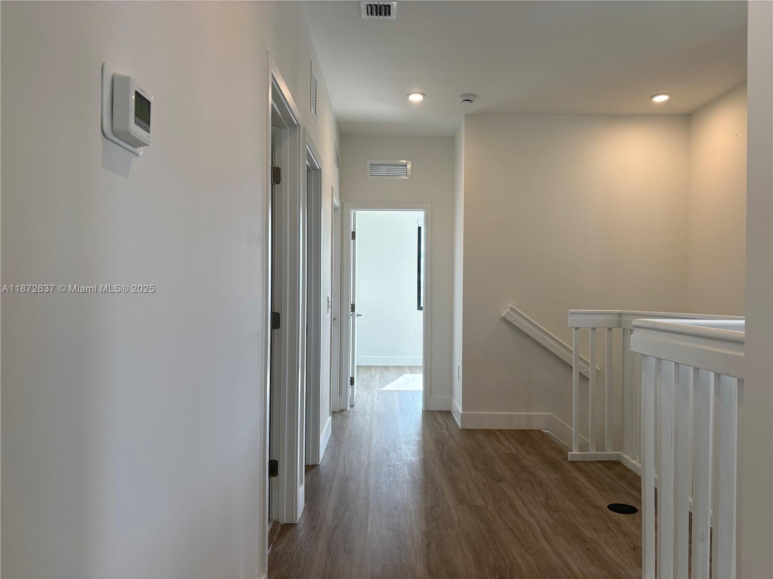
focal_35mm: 26
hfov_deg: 67.3
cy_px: 290
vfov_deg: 53.1
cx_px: 386
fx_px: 581
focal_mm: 5.96
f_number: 1.6
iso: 64
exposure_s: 1/213
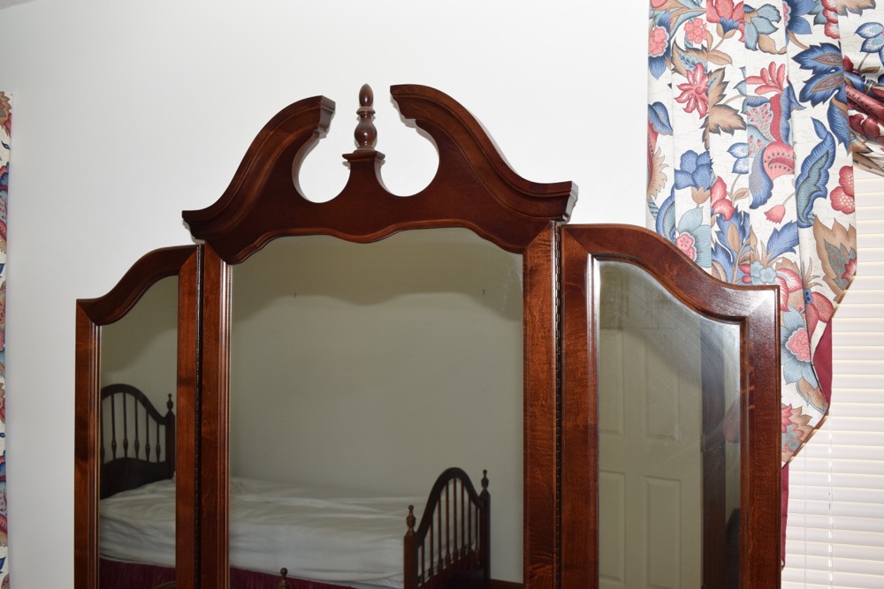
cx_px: 442
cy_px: 294
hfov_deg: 57.2
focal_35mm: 33
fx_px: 810
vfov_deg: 40.0
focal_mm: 22
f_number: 5.6
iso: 800
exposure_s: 1/100
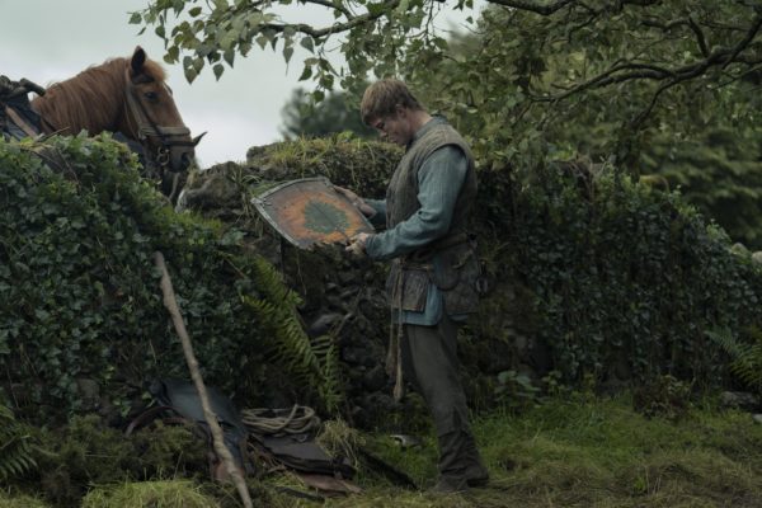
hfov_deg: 26.0
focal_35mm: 78
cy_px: 254
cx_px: 381
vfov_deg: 17.5
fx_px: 1651
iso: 800
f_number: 2.8
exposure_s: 1/800
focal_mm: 78
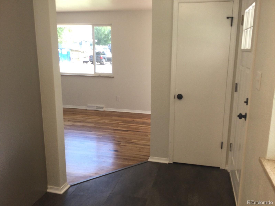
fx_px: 246
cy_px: 103
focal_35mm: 31
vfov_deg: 45.4
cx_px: 138
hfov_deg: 58.4
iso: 25
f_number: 2.4
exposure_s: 1/40
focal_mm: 3.3
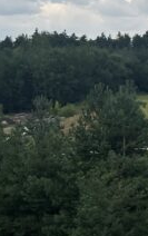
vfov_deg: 15.7
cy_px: 100
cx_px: 352
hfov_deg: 9.0
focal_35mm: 133
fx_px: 856
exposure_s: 1/2994
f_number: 1.5
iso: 50
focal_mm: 5.7
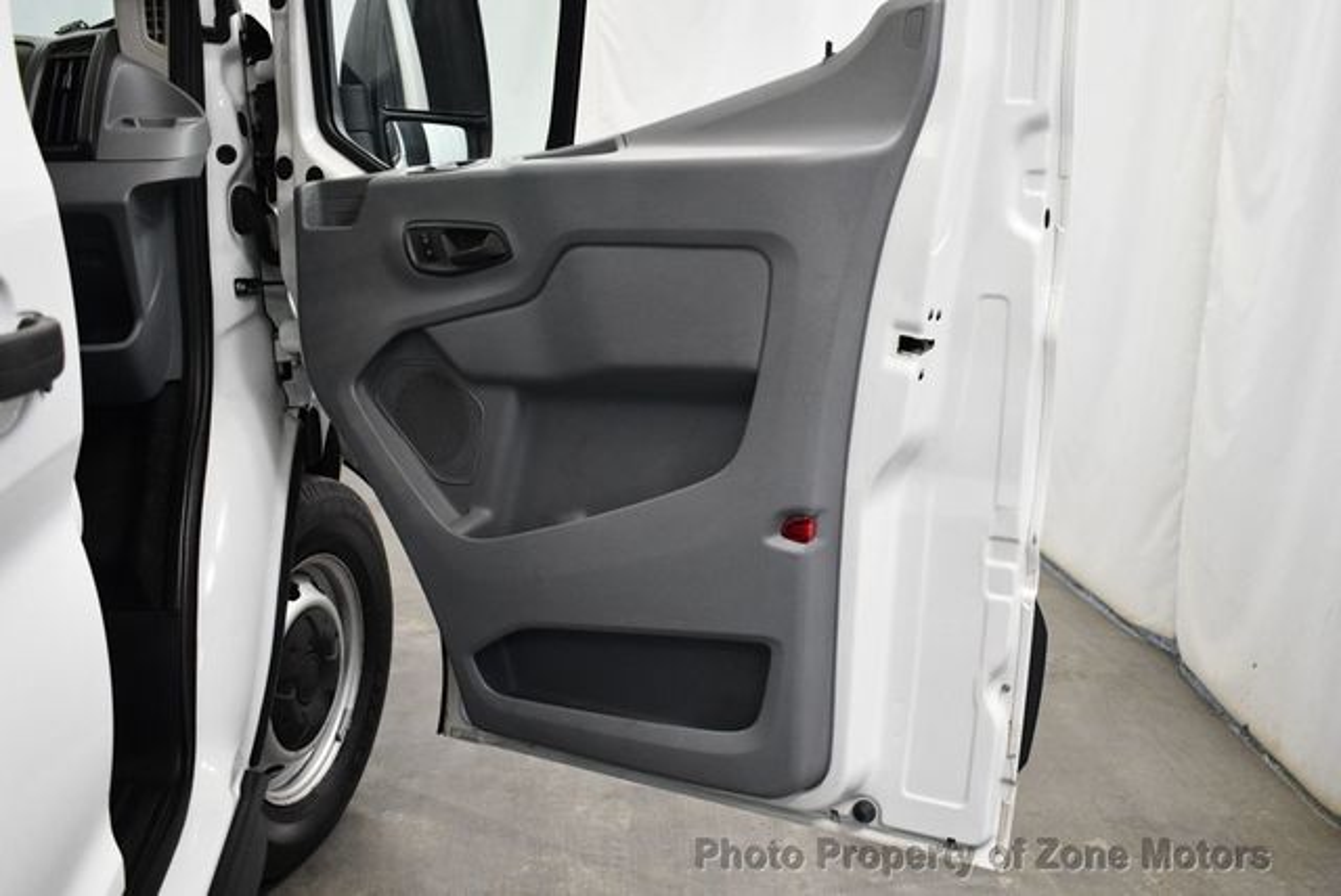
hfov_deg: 53.1
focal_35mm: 36
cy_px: 448
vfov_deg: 36.9
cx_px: 670
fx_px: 1342
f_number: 3.5
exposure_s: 1/125
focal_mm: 18
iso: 1600
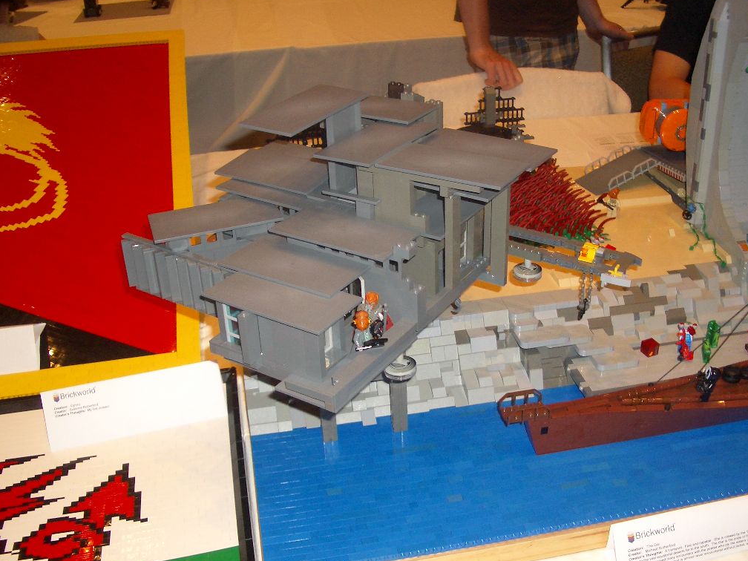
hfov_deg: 46.8
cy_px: 286
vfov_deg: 36.0
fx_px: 864
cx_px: 402
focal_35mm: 40
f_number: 2.6
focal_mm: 5.8
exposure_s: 1/60
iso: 100
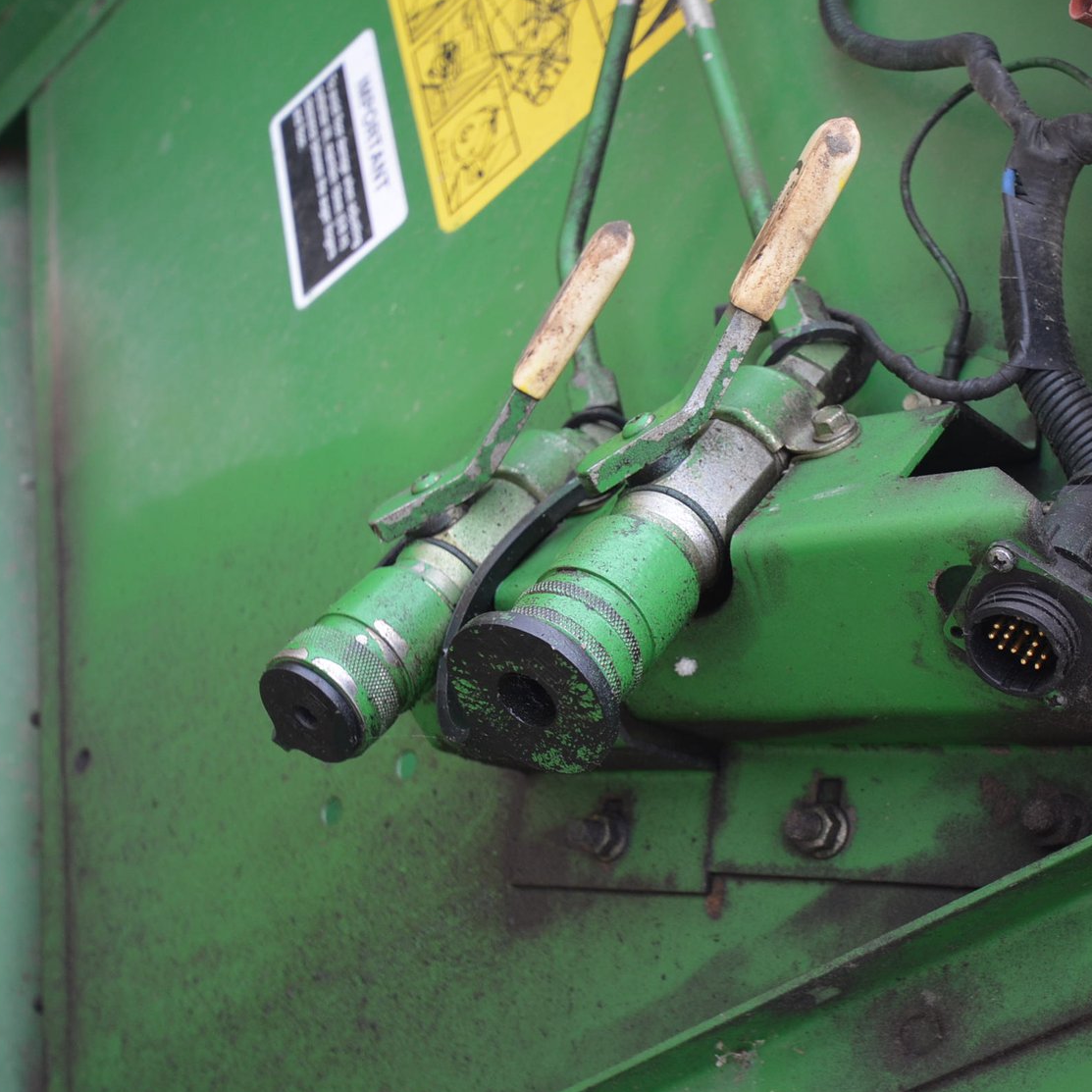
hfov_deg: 35.8
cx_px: 701
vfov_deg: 36.1
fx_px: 1677
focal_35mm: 47
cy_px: 545
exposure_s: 1/125
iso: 400
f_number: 5.6
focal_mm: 24
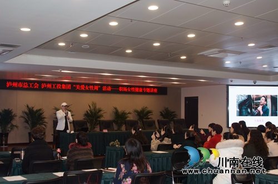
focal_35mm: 48
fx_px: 370
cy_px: 92
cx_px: 139
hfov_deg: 41.2
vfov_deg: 27.9
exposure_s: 1/180
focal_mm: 32
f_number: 4.8
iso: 800
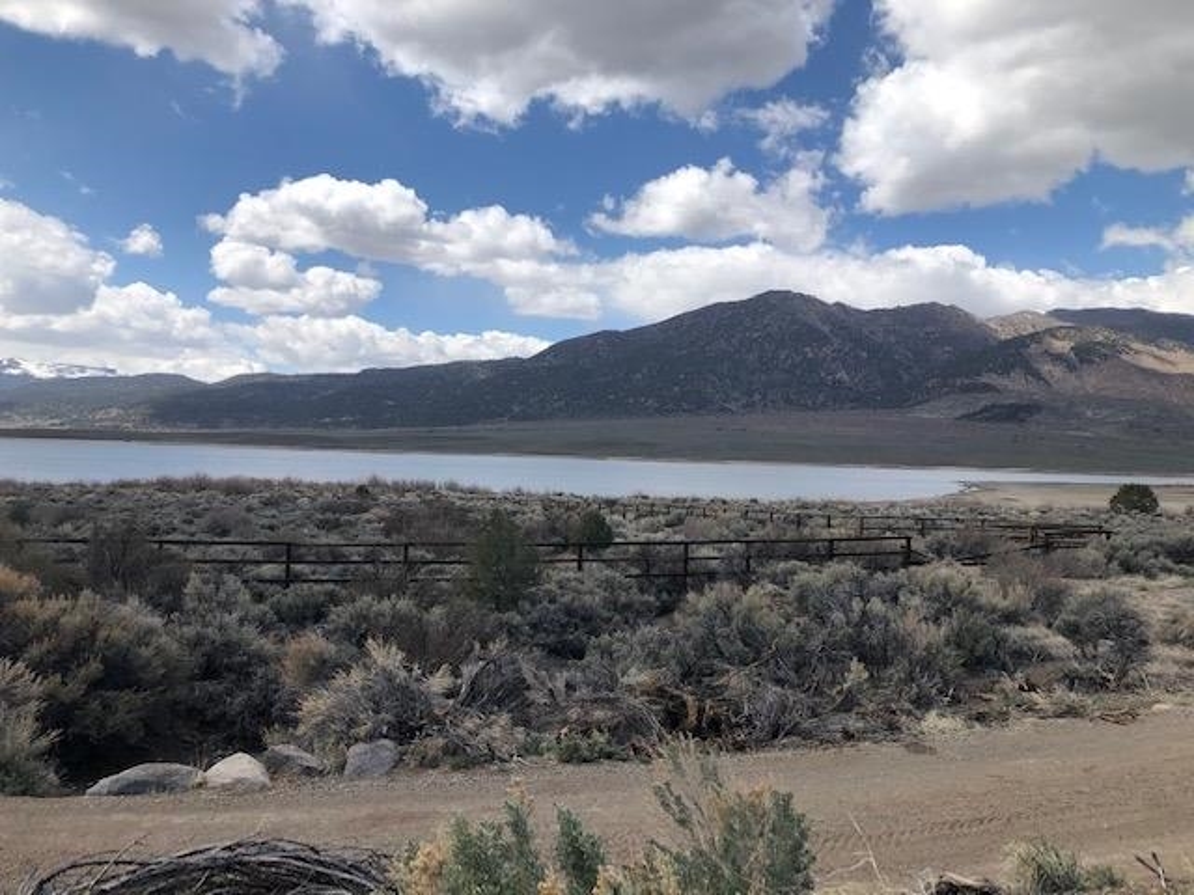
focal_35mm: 28
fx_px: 966
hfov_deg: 63.4
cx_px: 597
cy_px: 448
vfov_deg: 49.7
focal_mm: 3.99
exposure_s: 1/2433
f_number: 1.8
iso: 20
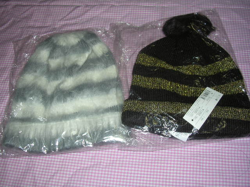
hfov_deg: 49.0
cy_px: 94
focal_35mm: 38
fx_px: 274
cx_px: 125
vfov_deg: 37.7
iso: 50
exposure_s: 1/60.1
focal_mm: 5.8
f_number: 2.8
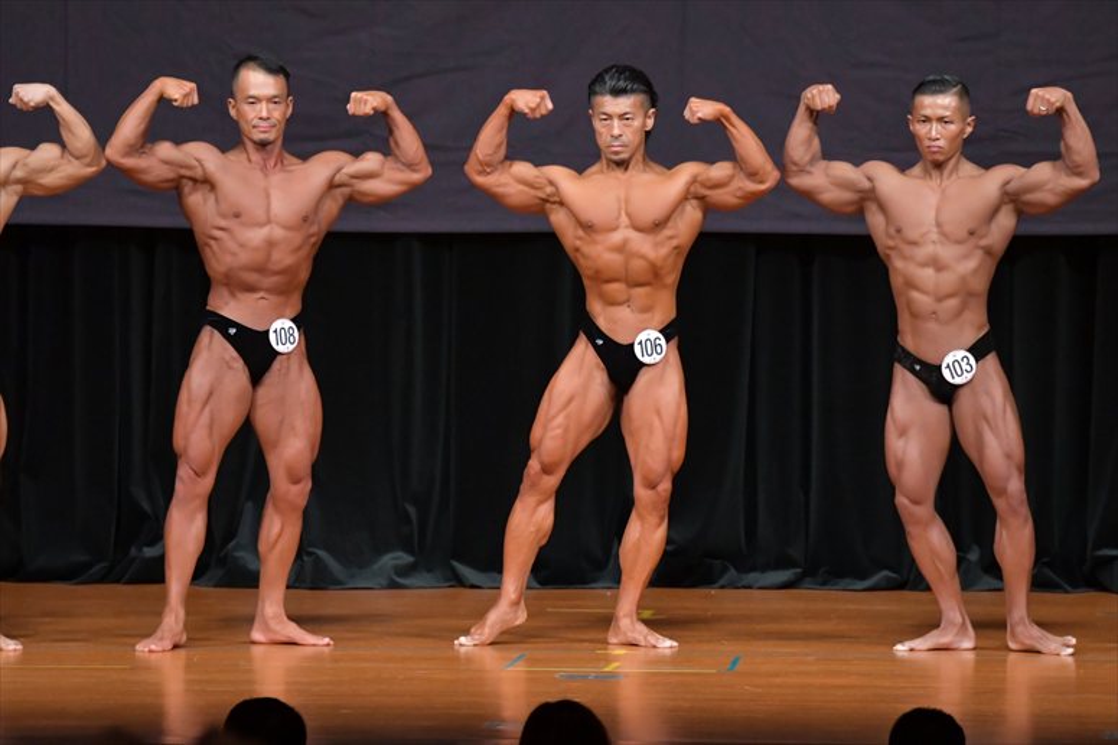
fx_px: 8381
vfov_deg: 5.1
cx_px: 559
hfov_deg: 7.6
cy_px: 372
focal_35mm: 270
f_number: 5.6
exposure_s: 1/400
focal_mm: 180
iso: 5000
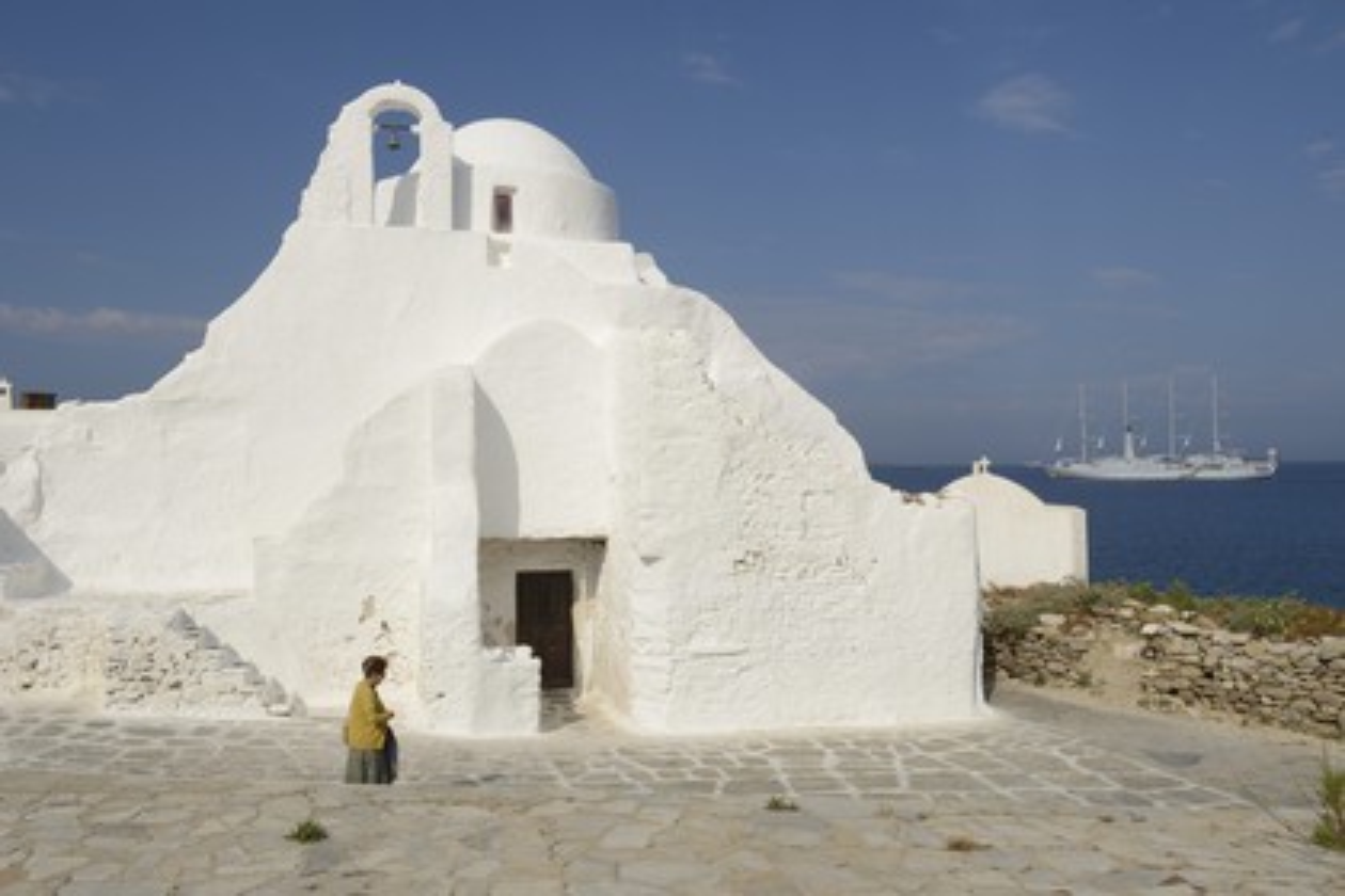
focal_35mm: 32
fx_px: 1195
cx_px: 672
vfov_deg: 41.1
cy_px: 448
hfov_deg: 58.7
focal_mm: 32
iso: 200
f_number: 18
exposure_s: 1/250
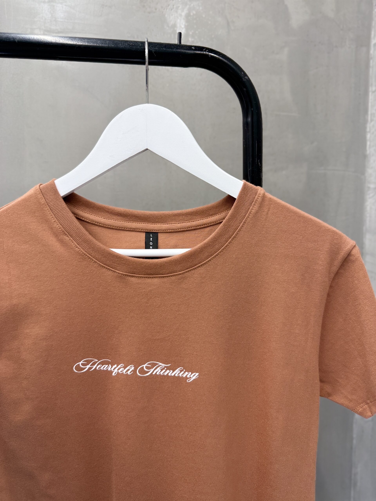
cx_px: 188
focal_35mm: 24
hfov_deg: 56.8
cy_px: 250
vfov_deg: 71.6
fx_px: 348
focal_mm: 6.76
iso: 100
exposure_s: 1/100
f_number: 1.78
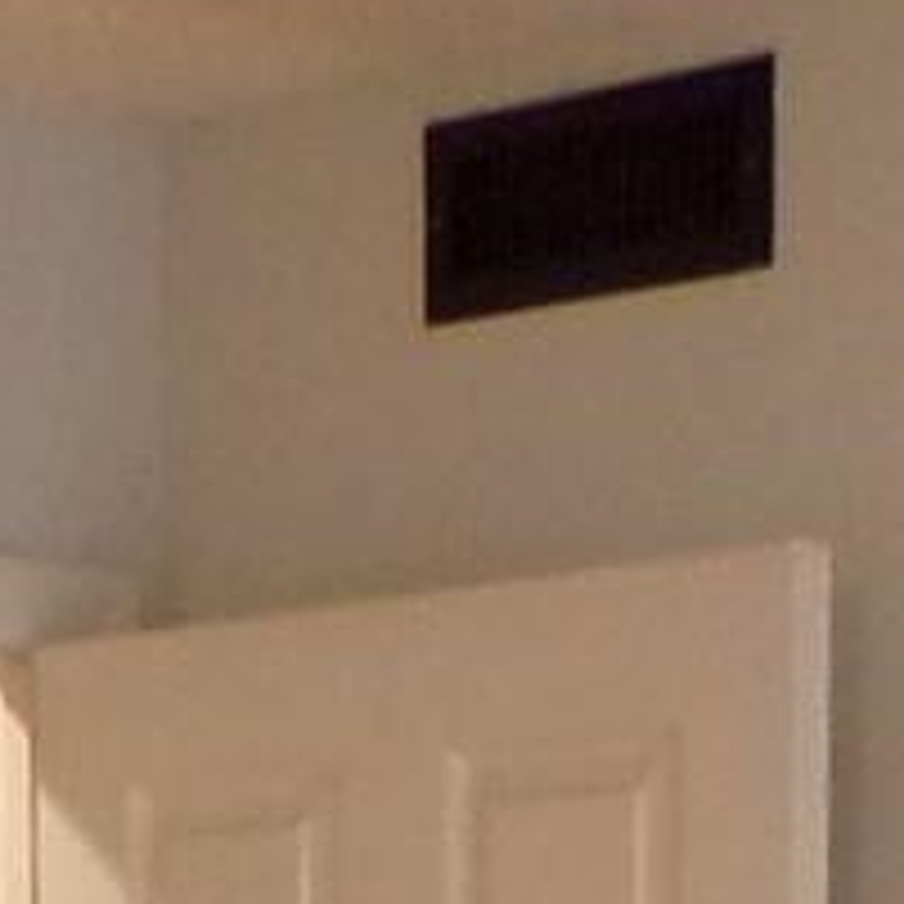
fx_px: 6382
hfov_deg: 8.1
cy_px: 2537
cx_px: 693
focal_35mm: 216
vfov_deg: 7.3
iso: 206
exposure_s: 1/17
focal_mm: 4.3
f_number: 3
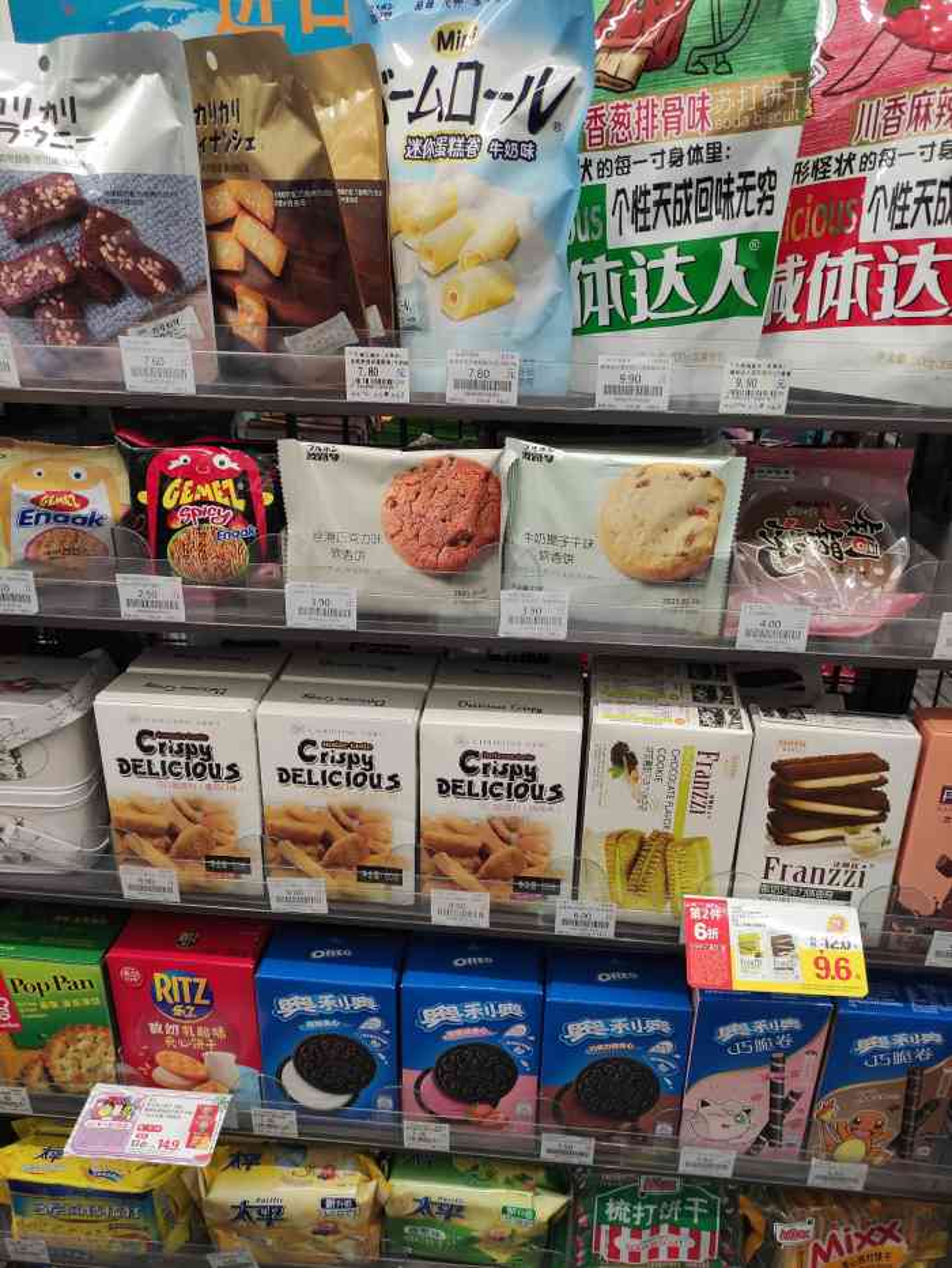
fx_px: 916
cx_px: 476
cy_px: 634
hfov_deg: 54.9
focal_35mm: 25
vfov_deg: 69.4
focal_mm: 5.43
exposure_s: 1/50
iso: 122
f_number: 1.89
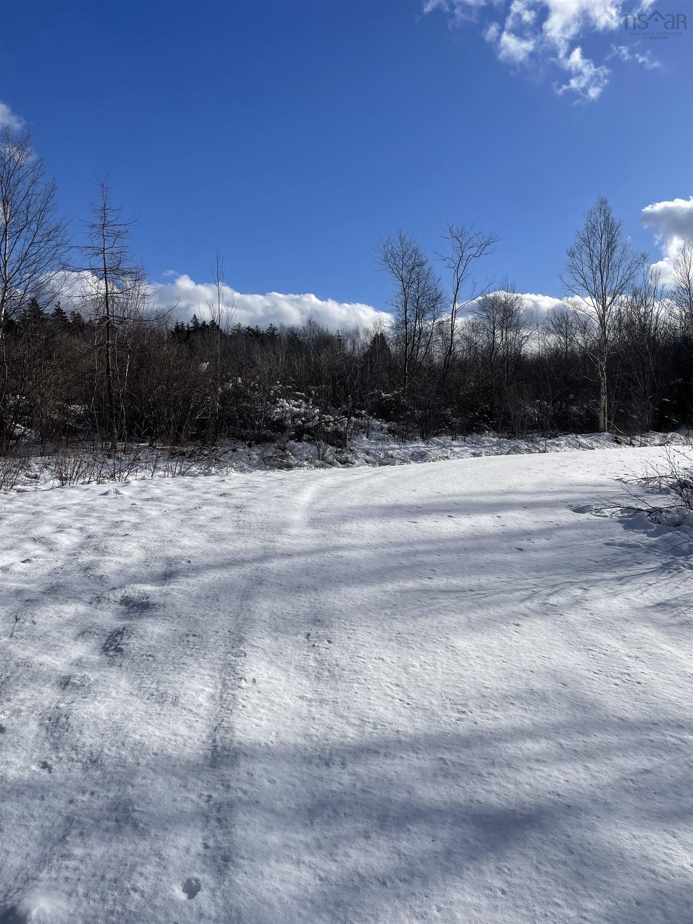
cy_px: 462
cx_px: 346
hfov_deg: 53.1
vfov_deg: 67.3
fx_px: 694
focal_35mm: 26
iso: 32
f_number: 1.6
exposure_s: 1/9091
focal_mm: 4.2
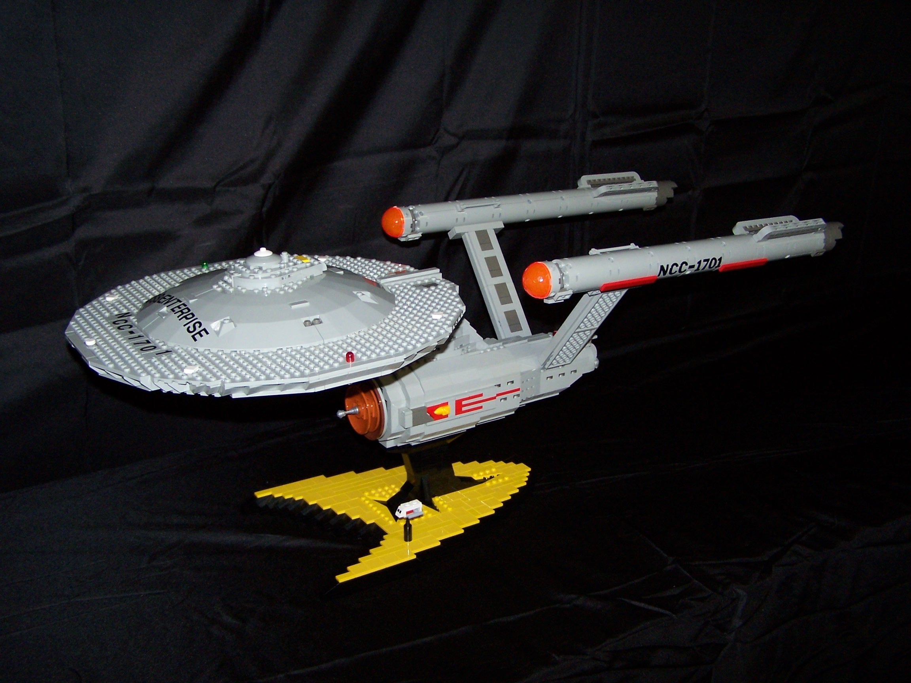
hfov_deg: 49.0
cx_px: 456
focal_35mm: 38
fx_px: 1000
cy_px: 342
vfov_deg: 37.7
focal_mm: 6.3
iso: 140
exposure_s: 1/60
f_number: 2.8
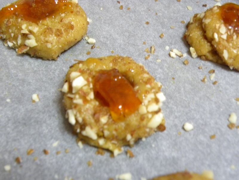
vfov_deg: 28.0
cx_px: 120
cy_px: 90
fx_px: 359
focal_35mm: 52
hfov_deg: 36.8
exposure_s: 1/12.4
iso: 400
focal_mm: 9.2
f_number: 3.5
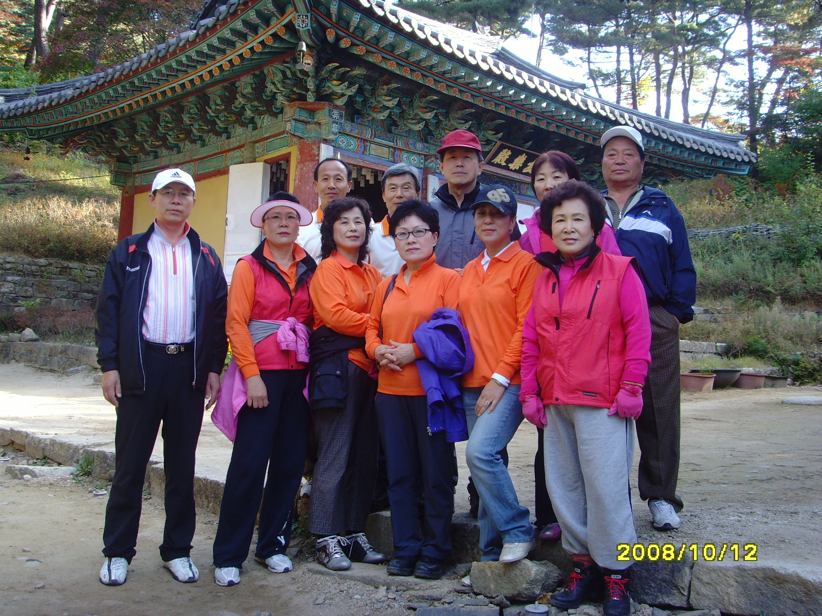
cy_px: 308
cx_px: 411
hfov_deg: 47.9
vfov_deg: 36.8
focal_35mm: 39
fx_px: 926
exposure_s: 1/45
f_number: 3.5
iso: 100
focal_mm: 6.6
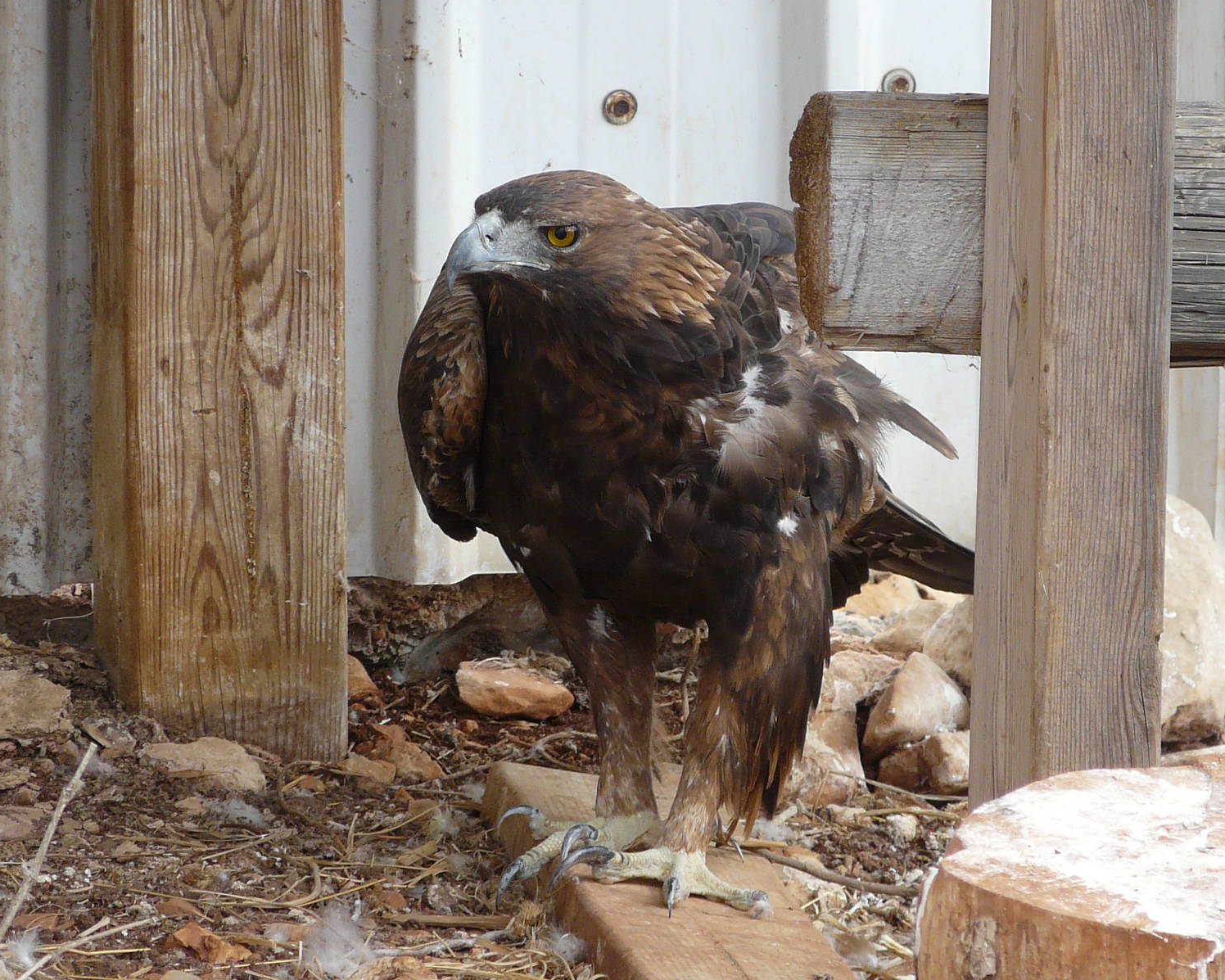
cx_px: 592
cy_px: 490
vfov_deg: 3.6
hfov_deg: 4.5
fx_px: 15518
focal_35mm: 428
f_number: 3.6
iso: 100
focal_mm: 42.2
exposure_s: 1/125
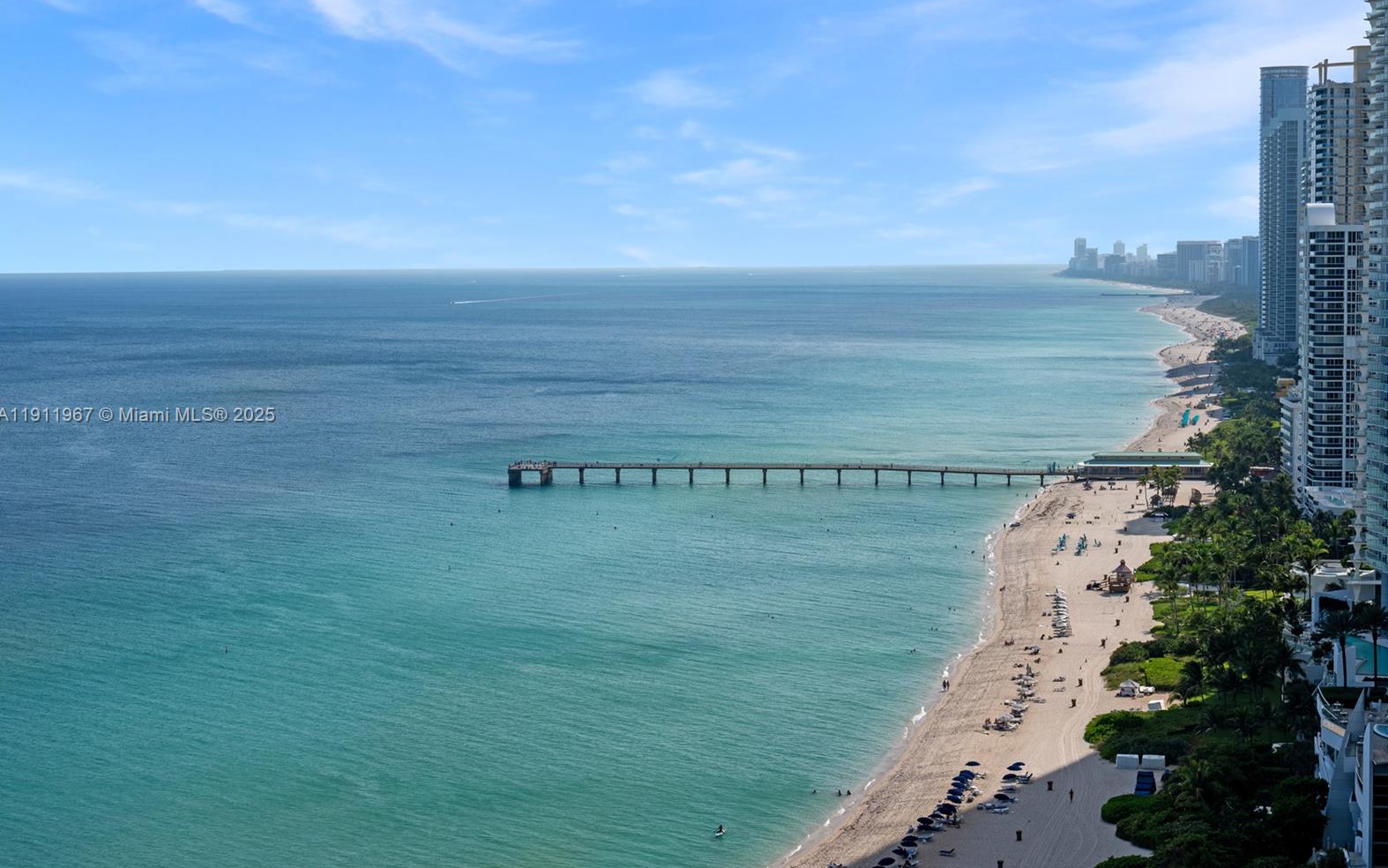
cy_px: 416
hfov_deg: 35.1
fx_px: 2194
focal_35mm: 58
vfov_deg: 22.4
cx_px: 698
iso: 100
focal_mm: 56
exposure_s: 1/200
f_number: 9
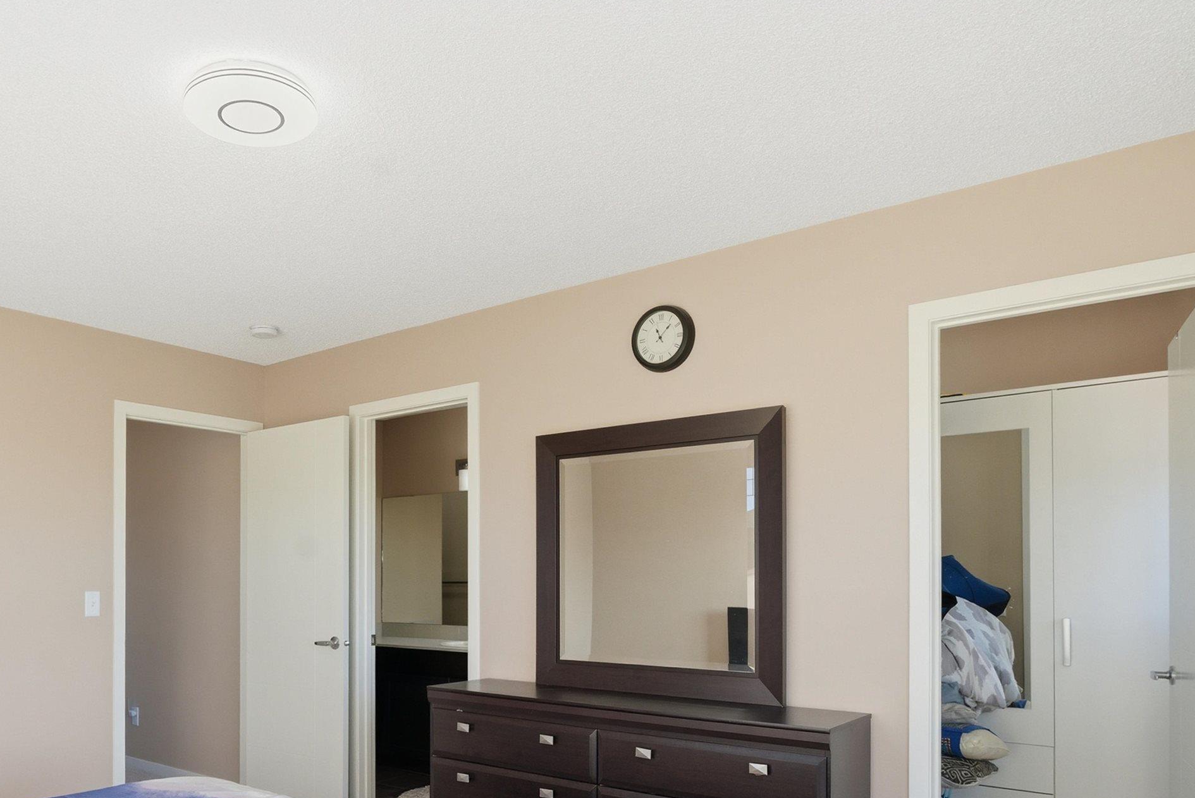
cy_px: 631
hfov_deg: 68.0
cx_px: 430
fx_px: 863
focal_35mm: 26
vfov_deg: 47.1
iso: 400
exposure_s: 1/500
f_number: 7.1
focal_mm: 16
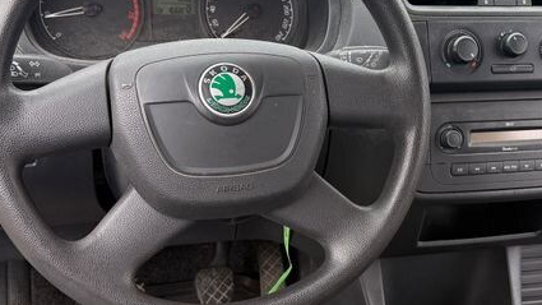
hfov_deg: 32.7
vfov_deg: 19.1
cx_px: 402
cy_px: 157
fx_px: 905
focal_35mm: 63
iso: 64
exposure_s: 1/231
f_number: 1.78
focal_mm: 6.76
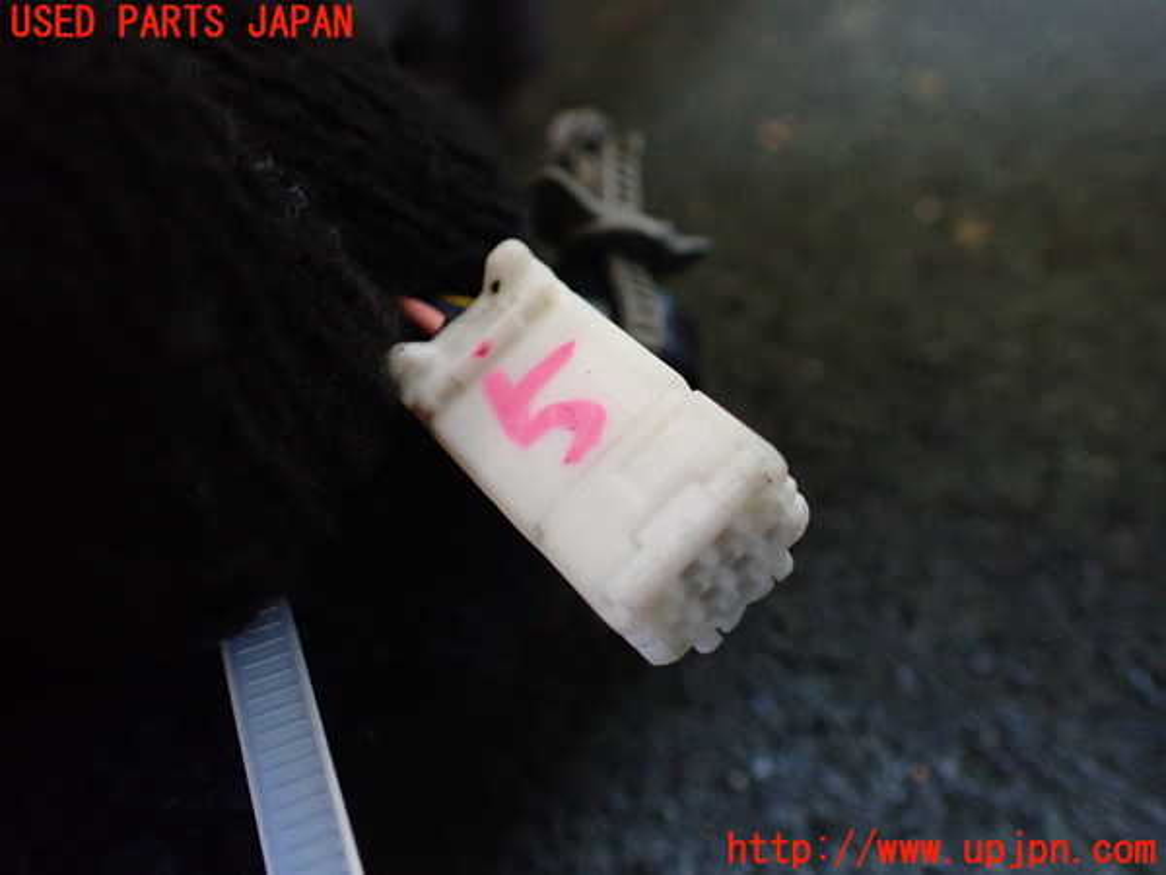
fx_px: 1011
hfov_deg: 60.0
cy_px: 438
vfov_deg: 46.8
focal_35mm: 30
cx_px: 583
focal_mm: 5.4
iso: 800
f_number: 2.3
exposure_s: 1/125
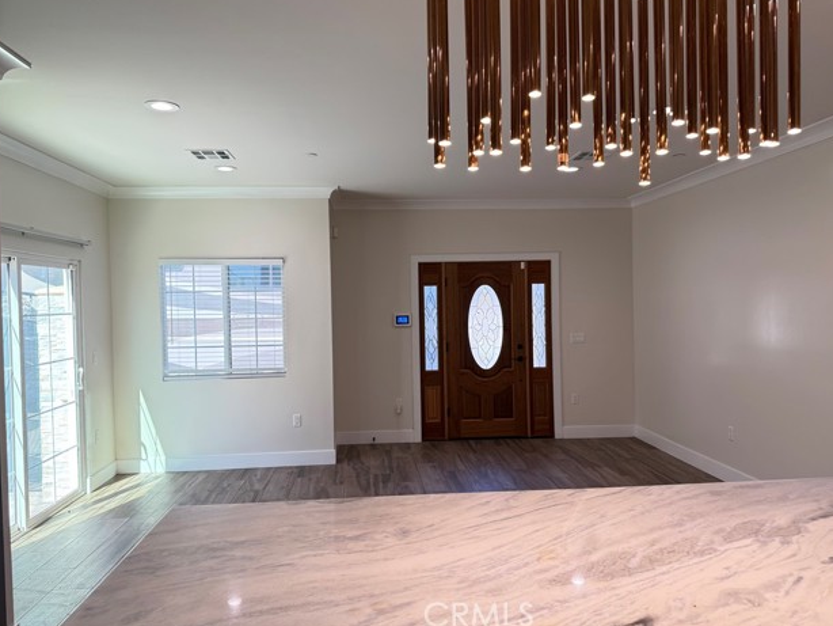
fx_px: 602
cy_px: 308
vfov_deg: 54.9
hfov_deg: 69.4
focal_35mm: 25
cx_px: 414
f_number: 1.78
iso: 80
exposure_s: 1/175
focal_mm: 6.76
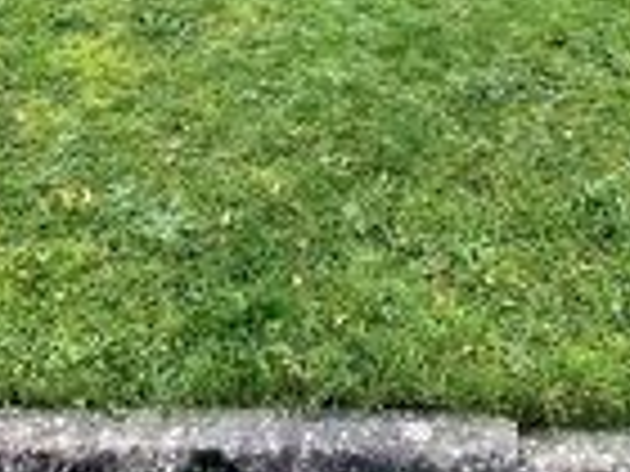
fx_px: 1183
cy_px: -443
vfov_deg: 17.2
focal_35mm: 65
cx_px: 459
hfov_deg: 29.4
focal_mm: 1.74
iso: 50
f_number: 2.2
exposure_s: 1/588
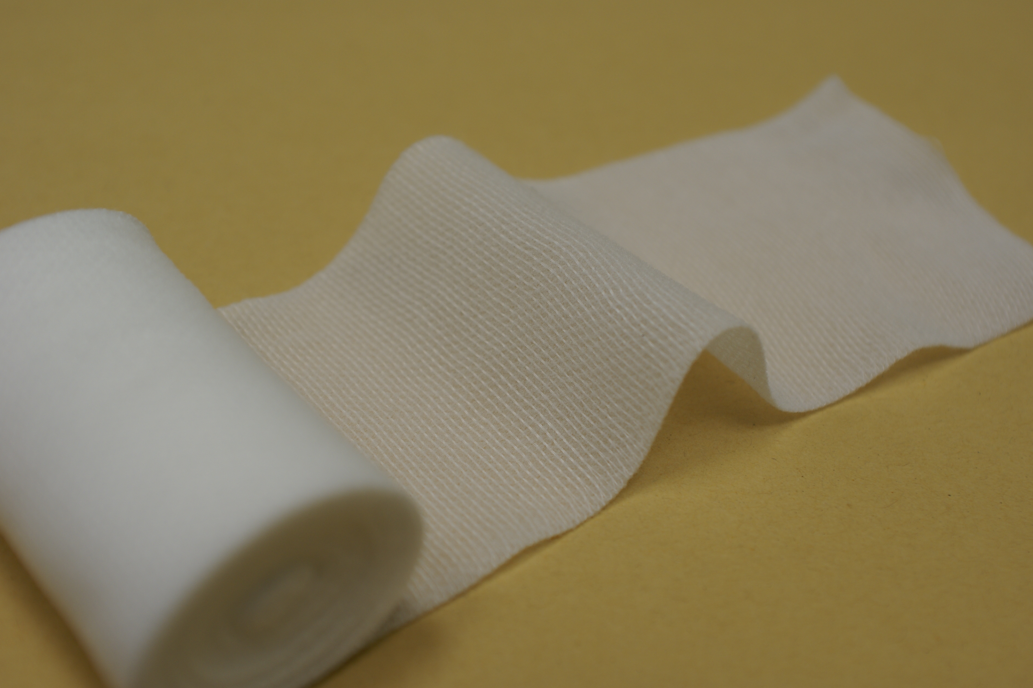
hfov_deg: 45.4
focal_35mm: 43
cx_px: 525
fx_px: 1234
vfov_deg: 31.2
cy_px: 351
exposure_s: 1/50
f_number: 4.5
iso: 100
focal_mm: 28
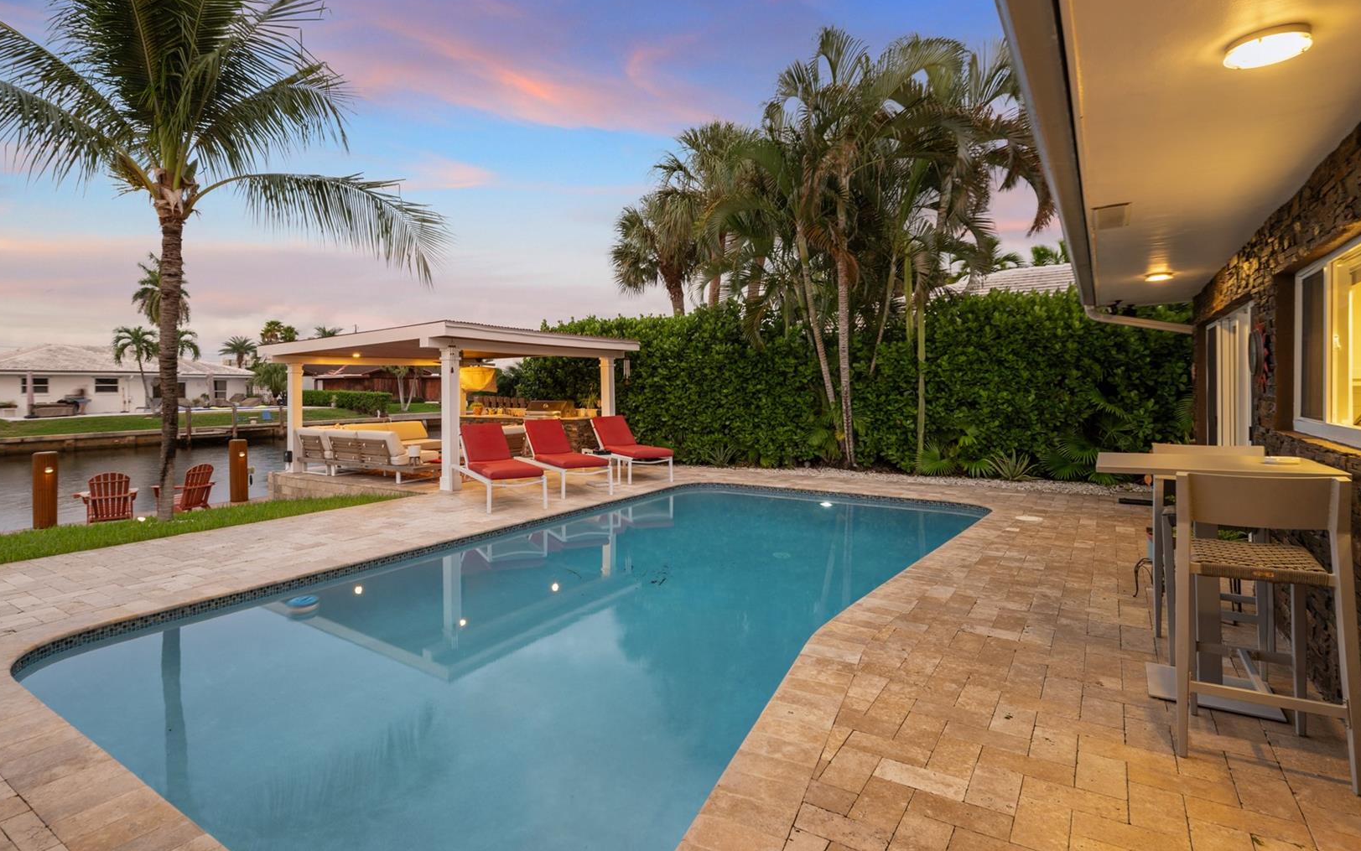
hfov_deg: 90.7
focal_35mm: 18
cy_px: 405
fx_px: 668
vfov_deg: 65.0
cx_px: 607
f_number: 7.1
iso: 250
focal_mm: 14
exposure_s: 2
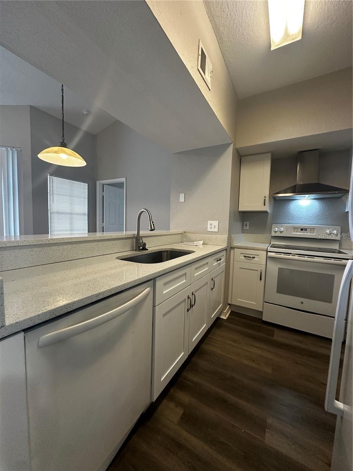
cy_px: 236
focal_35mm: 14
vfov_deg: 102.1
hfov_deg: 85.7
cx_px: 176
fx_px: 190
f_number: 2.2
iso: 200
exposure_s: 1/60
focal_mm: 2.22
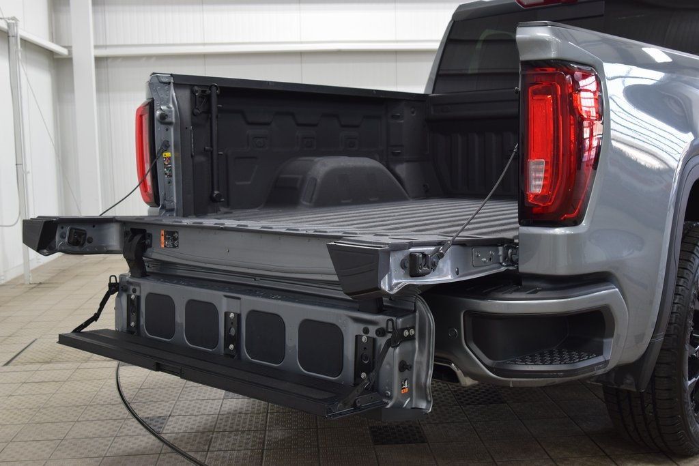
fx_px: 816
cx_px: 350
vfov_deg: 31.9
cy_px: 233
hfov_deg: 46.4
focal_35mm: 42
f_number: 6.3
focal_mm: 28
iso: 500
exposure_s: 1/15
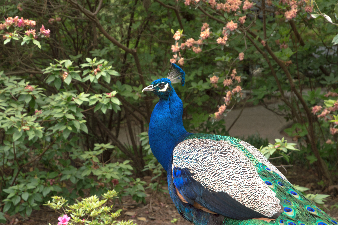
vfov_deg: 9.1
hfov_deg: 13.7
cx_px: 169
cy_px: 112
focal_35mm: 150
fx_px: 1407
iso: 100
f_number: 10
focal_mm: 100
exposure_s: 1/30
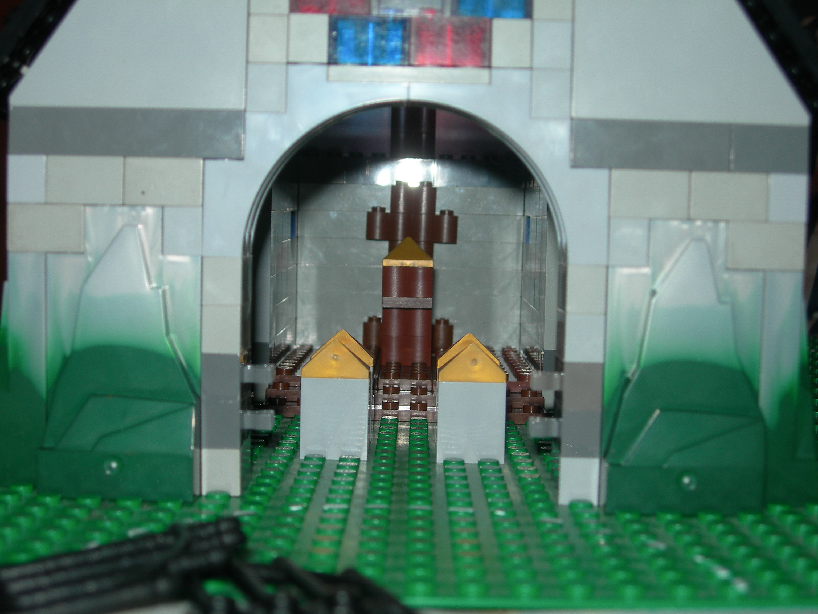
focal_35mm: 51
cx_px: 409
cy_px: 307
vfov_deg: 28.6
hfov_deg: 37.5
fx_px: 1205
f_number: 3.2
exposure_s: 1/60.1
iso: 50
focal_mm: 10.6
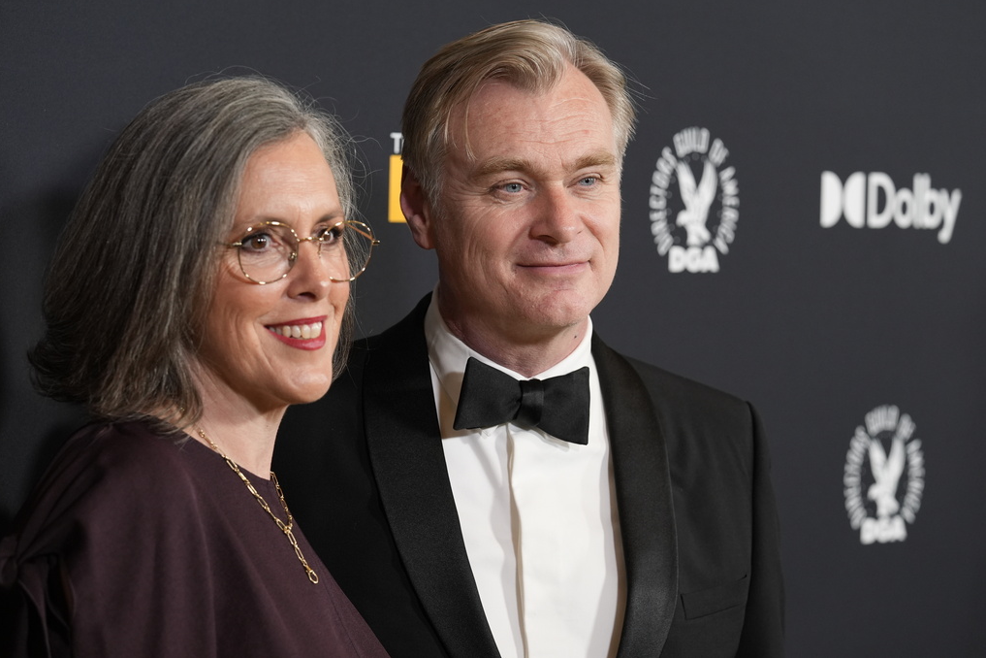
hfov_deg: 13.5
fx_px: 4163
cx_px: 492
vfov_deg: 9.0
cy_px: 328
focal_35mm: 152
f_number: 5
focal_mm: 151
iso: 1600
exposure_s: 1/200
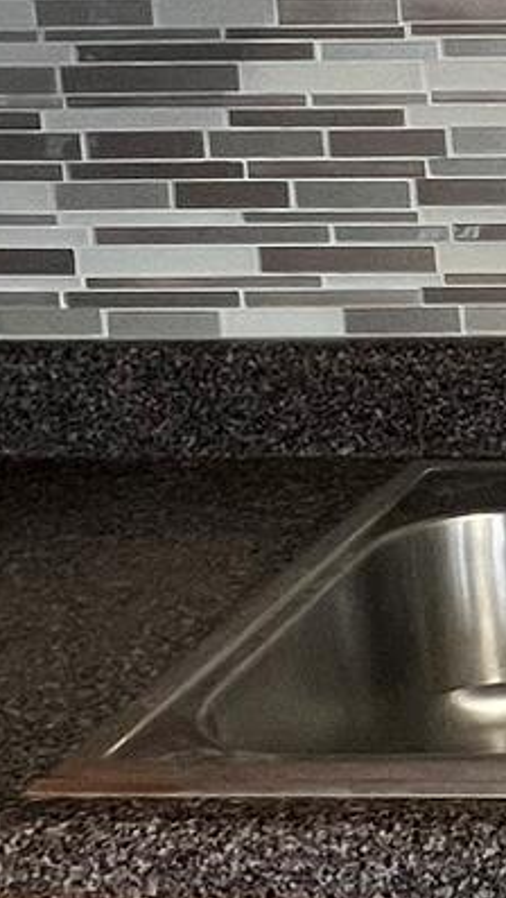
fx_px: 1737
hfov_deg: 13.9
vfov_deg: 28.5
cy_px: 215
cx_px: 1021
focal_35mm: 73
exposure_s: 1/60
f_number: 1.8
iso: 125
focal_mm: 1.57
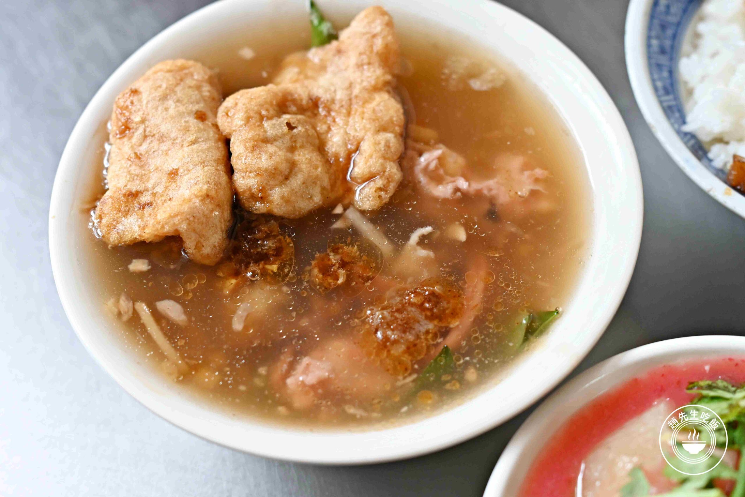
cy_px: 248
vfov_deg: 18.2
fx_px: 1552
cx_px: 372
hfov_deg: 27.0
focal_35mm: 75
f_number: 3.2
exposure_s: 1/160
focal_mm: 50
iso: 720
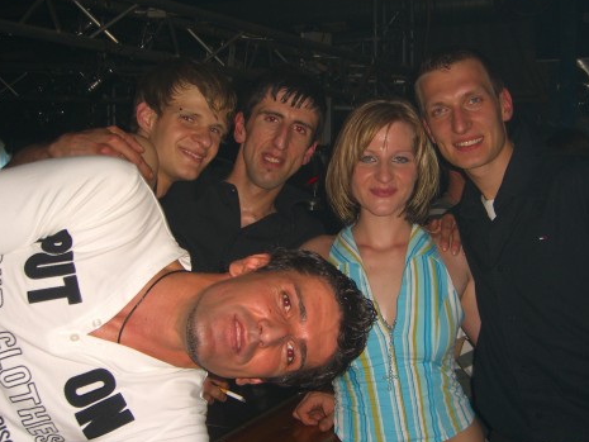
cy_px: 225
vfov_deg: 29.7
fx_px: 834
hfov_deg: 38.8
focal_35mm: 49
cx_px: 334
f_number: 2.8
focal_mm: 7.9
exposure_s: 1/60
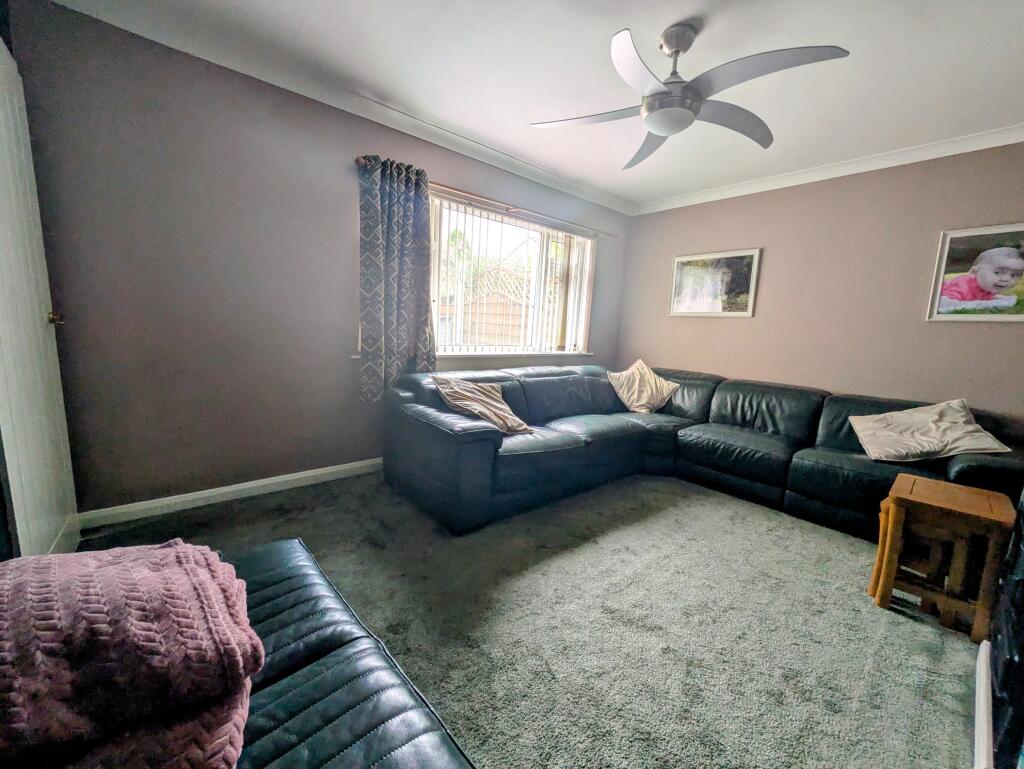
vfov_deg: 85.7
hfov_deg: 102.0
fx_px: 414
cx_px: 512
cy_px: 384
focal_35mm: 14
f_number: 2.2
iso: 89
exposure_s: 1/100
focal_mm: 1.83
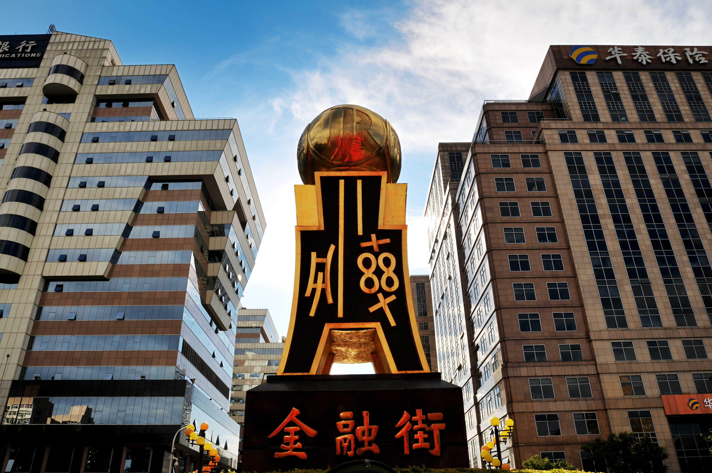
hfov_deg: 70.5
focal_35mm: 26
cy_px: 236
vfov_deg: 50.3
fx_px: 504
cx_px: 356
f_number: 11
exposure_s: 1/250
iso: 100
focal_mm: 17
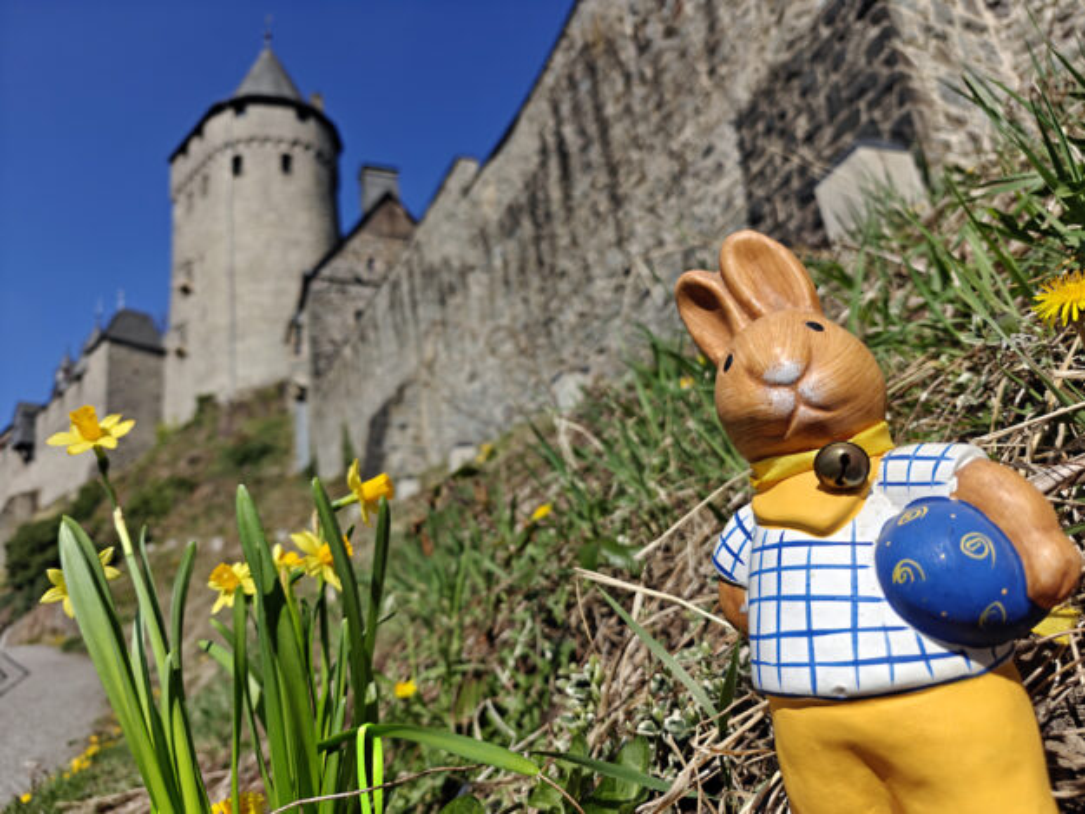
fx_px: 721
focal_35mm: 23
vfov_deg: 58.9
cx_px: 542
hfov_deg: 73.9
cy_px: 407
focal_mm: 6.1
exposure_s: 1/2657
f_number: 1.6
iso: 50
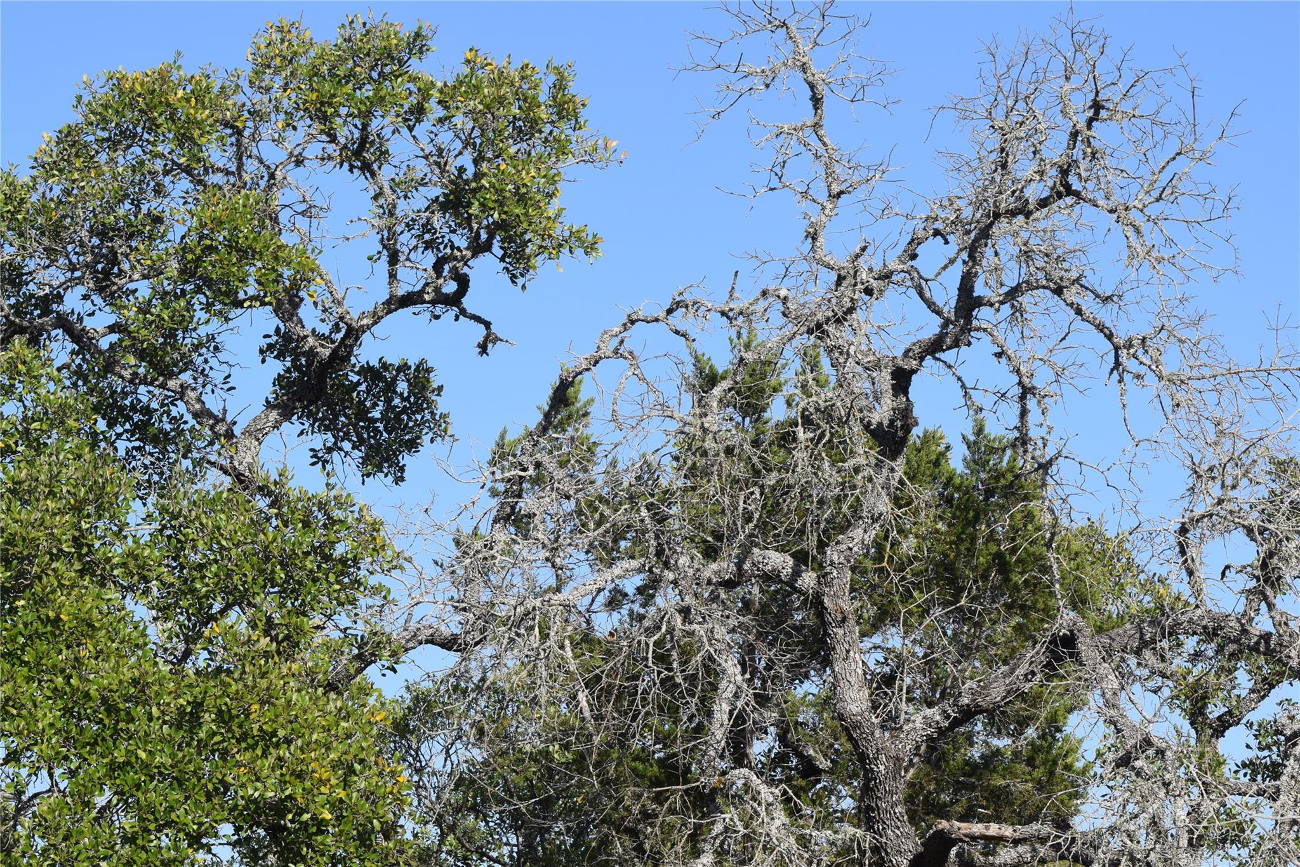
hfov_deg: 19.5
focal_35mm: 105
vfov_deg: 13.0
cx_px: 650
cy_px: 434
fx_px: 3791
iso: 200
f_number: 10
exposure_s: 1/400
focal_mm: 70
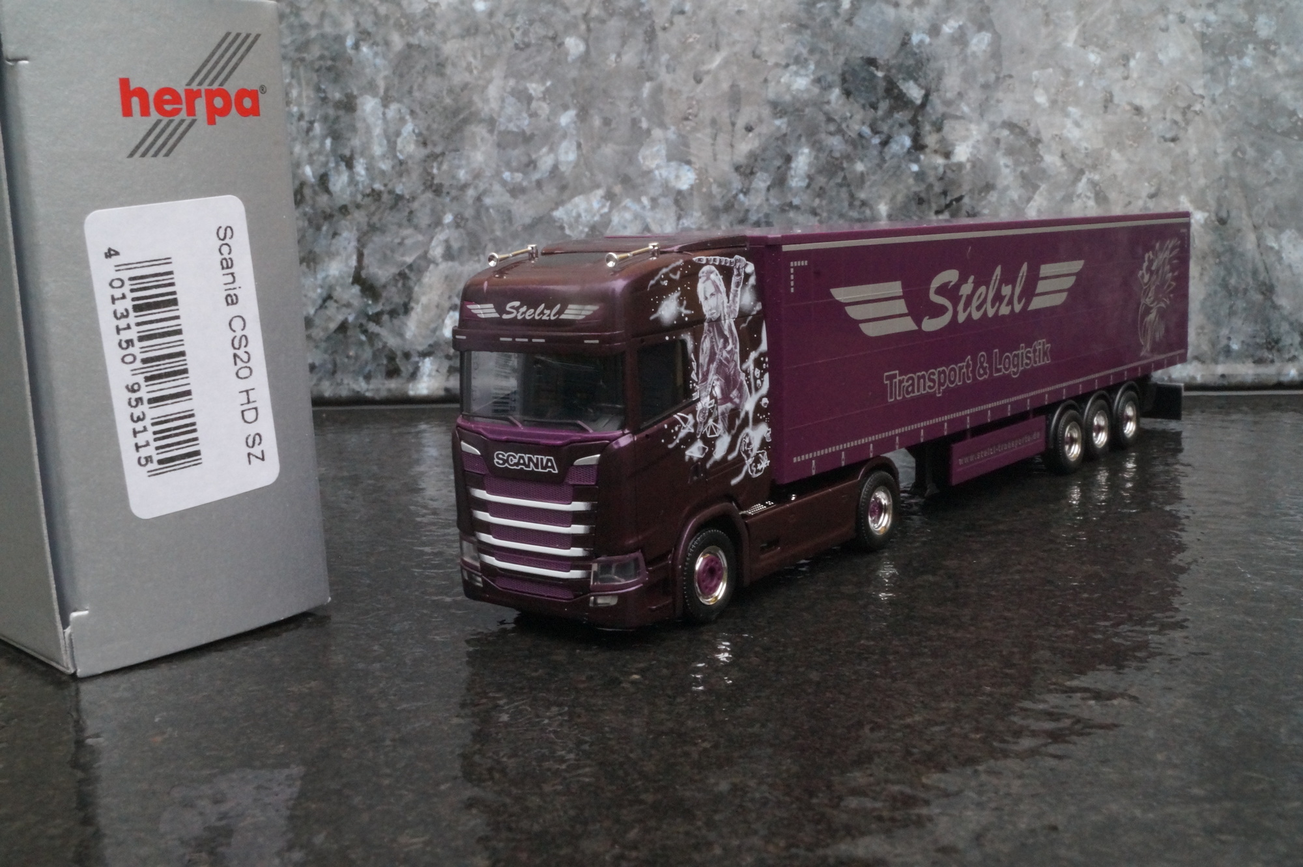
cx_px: 652
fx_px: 1411
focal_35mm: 39
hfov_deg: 49.6
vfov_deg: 34.2
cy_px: 434
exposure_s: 1/60
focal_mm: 26
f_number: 25
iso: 2500
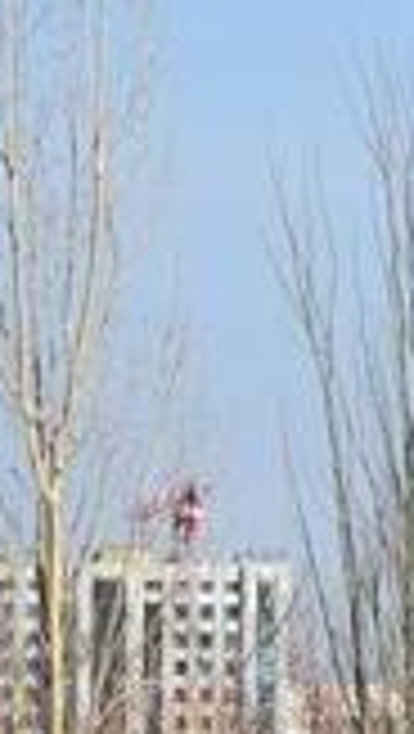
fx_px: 8970
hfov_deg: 2.6
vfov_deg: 4.7
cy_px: 261
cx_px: 1890
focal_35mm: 461
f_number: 8
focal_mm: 55
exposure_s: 1/250
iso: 100
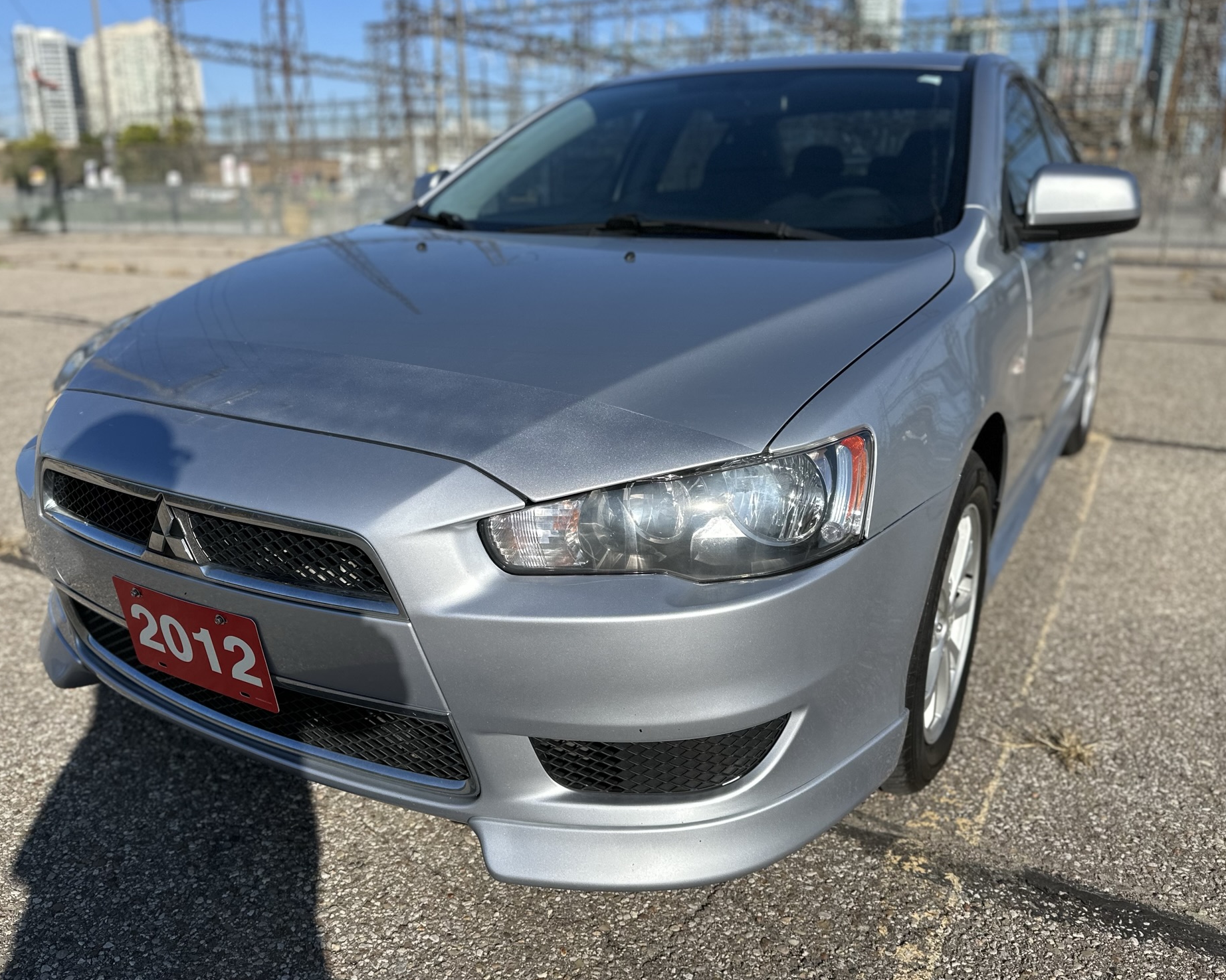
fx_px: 943
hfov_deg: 66.0
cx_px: 609
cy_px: 473
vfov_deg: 54.9
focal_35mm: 26
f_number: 1.78
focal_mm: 6.86
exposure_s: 1/5263
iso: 80
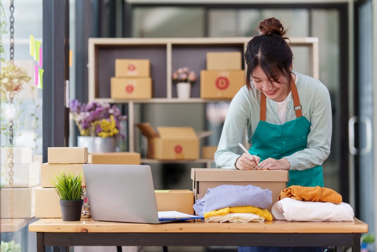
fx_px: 890
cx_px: 188
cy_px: 126
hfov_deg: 23.9
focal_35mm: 85
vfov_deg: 16.1
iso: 100
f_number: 1.4
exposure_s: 1/250
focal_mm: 85
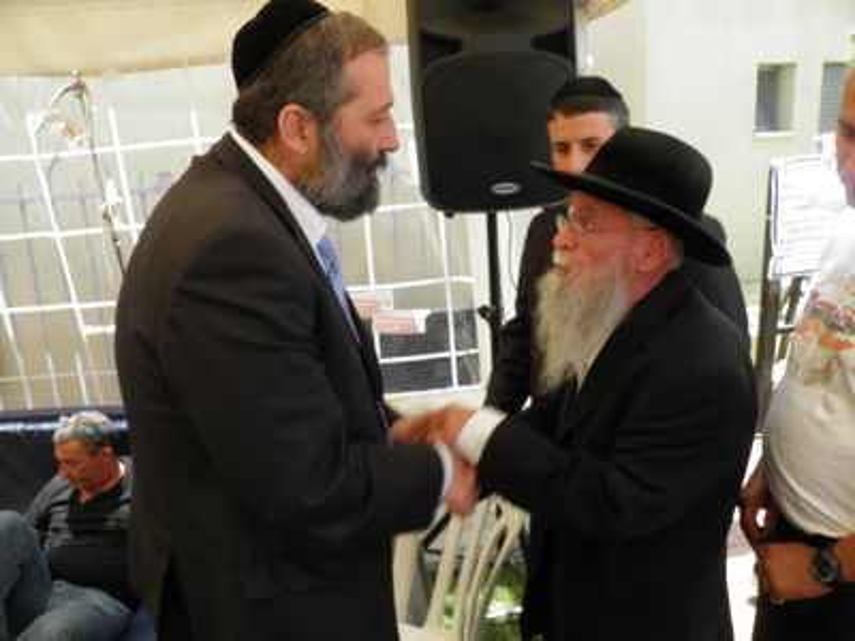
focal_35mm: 28
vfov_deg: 49.7
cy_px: 320
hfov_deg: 63.4
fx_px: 692
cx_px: 428
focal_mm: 4.9
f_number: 5.7
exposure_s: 1/40
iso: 50
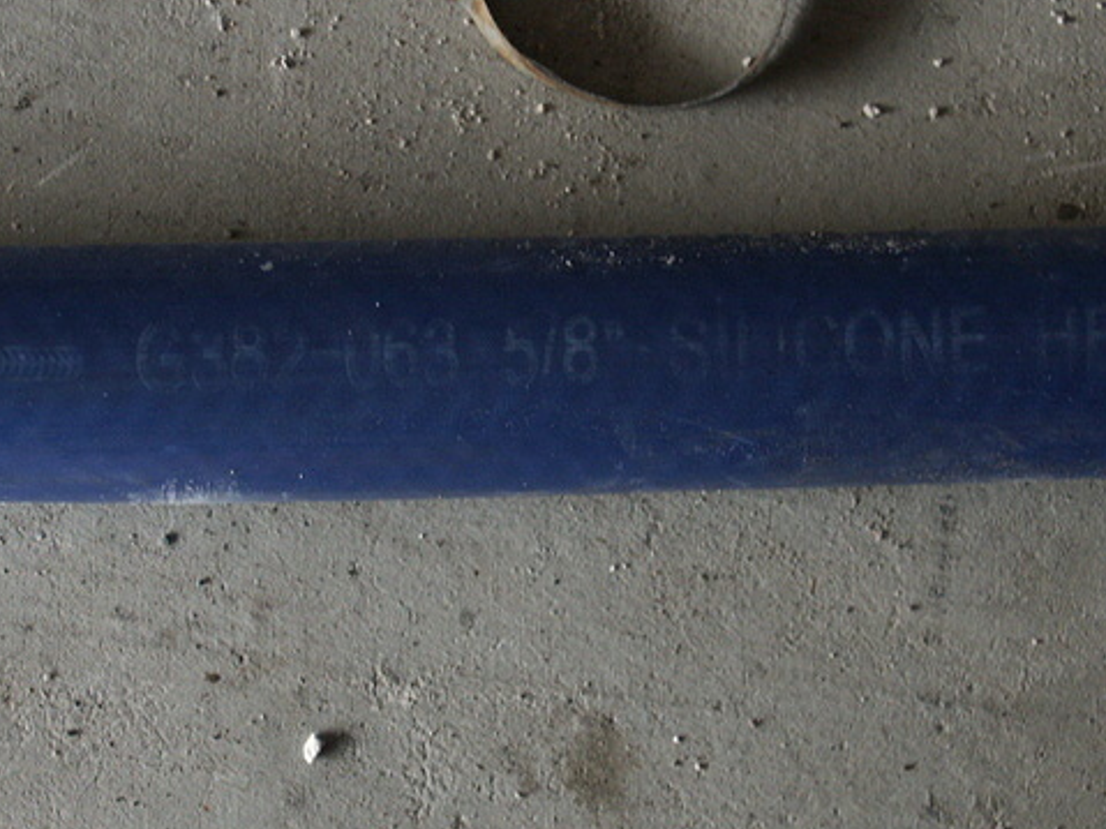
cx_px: 554
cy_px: 399
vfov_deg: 10.4
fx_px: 4536
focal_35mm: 142
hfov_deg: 13.9
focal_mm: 21.08
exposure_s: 1/30
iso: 100
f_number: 3.5
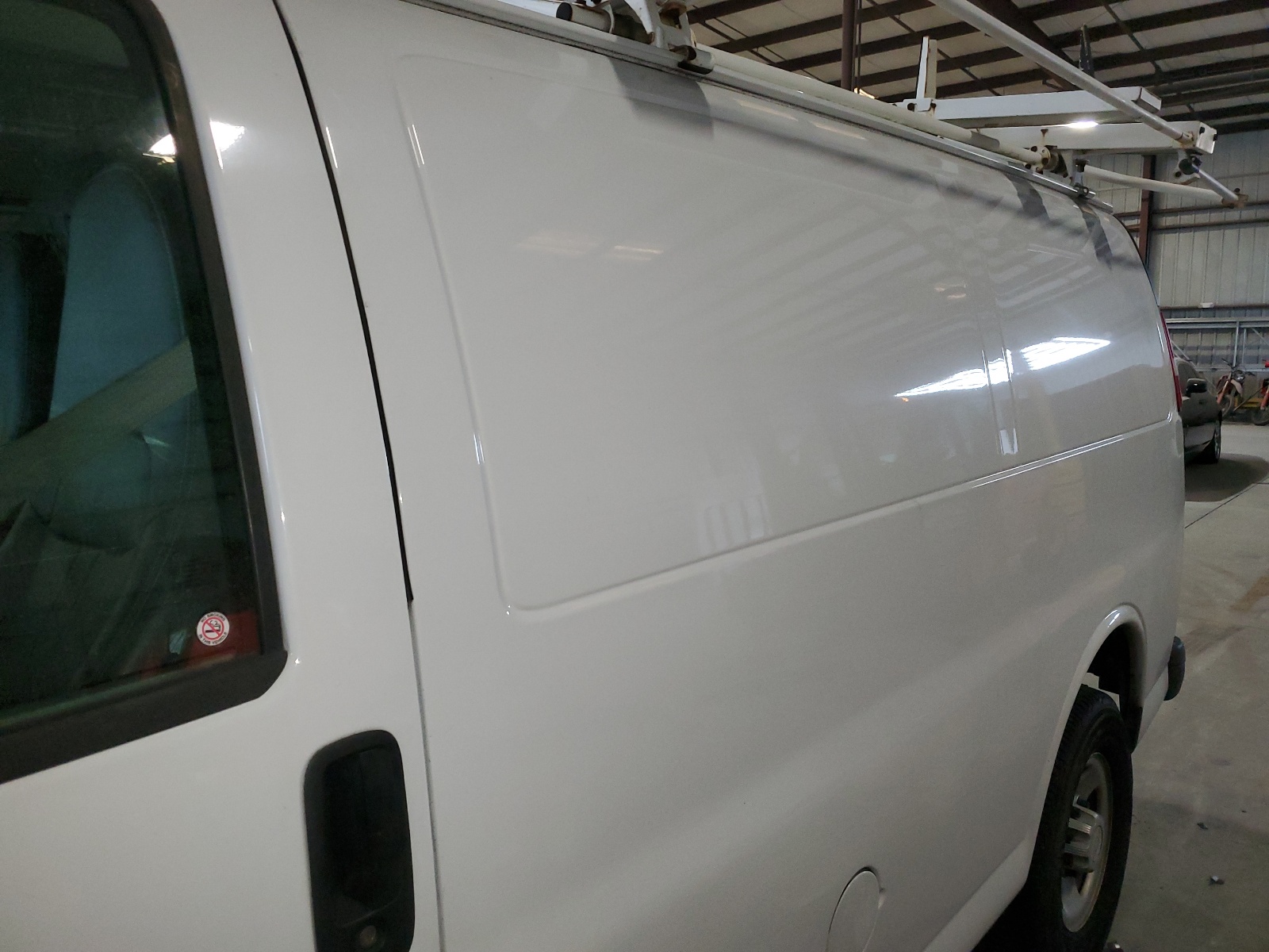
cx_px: 634
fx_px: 953
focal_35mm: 26
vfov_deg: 53.1
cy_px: 476
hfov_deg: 67.3
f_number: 1.5
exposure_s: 1/60.2
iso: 243
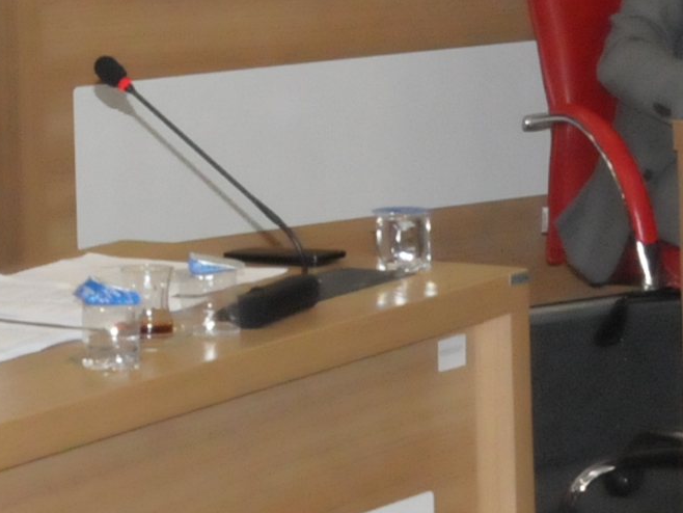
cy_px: -206
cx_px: 27
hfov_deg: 10.0
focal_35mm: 197
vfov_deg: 7.4
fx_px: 3888
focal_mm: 28
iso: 3200
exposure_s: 1/250
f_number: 8
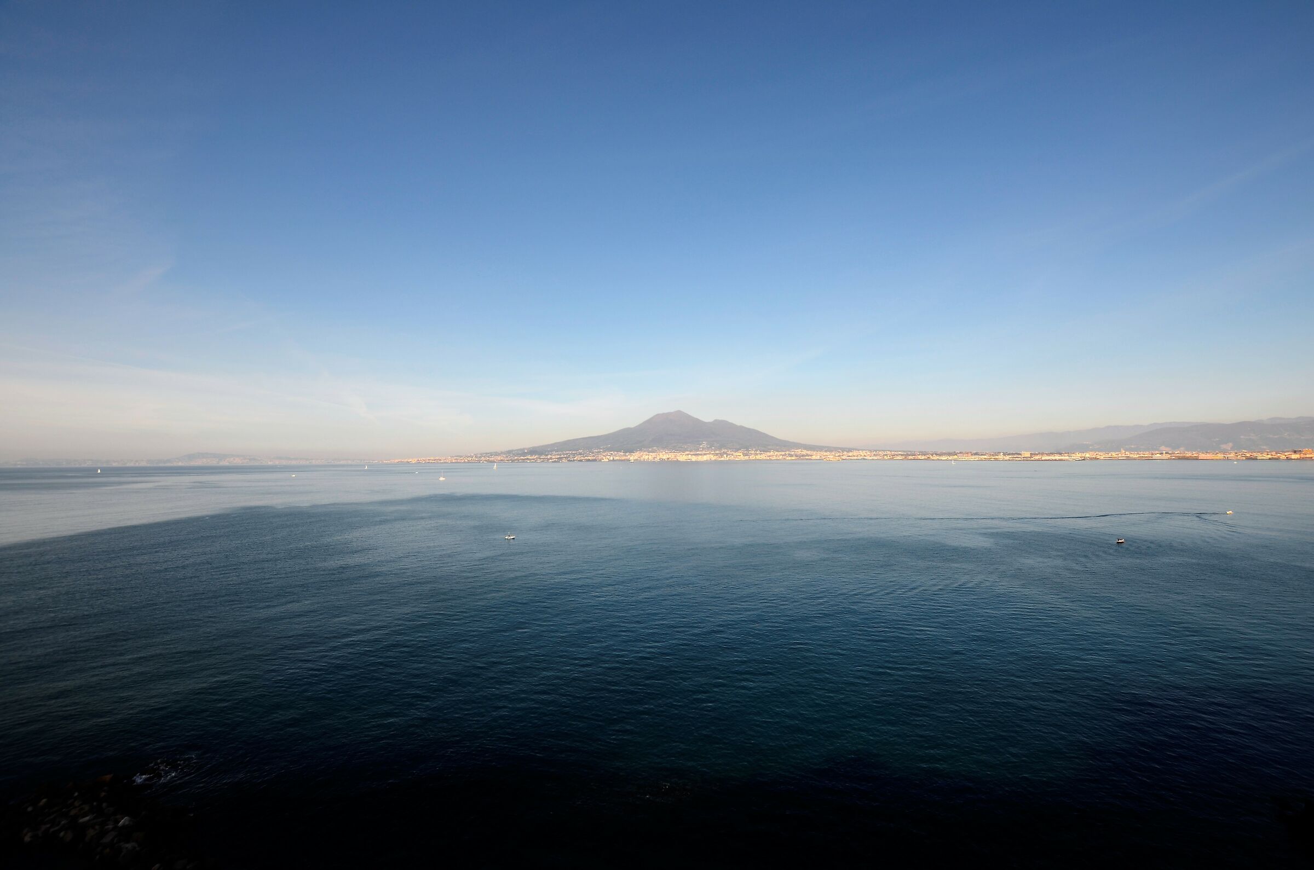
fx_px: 546
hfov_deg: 100.5
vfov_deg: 77.1
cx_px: 657
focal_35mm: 15
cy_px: 435
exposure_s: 1/250
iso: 100
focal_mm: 10
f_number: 8
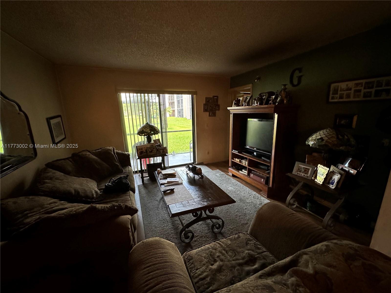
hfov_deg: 102.1
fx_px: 158
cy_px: 146
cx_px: 196
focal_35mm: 14
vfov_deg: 85.7
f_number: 2.2
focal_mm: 2.22
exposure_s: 1/60
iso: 500
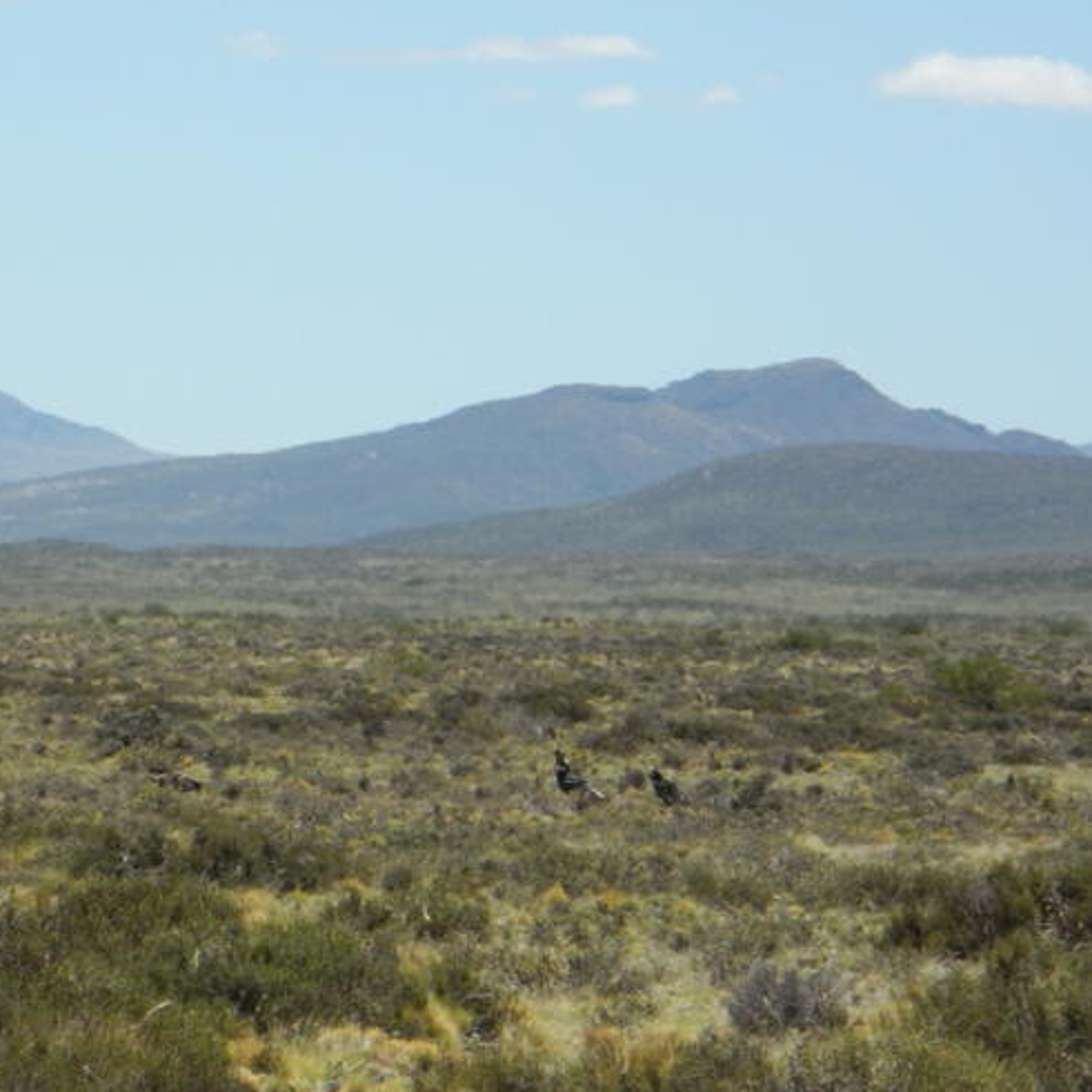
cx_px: 251
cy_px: 614
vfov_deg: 4.7
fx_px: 13170
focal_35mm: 369
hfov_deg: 4.7
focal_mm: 42.6
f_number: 5.6
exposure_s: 1/2000
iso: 400
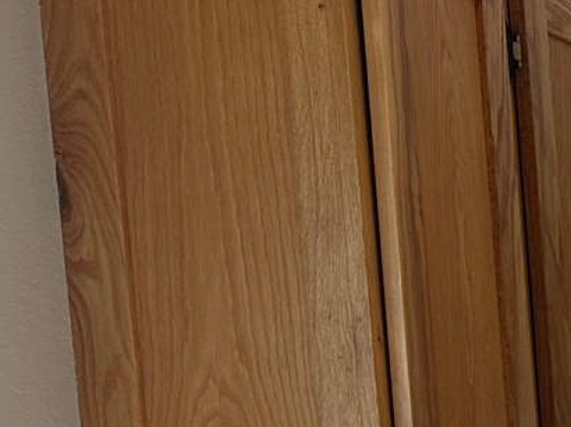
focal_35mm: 120
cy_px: 665
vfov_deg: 11.7
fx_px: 1978
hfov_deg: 12.7
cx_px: 1366
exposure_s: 1/298
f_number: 1.78
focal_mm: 6.86
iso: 80
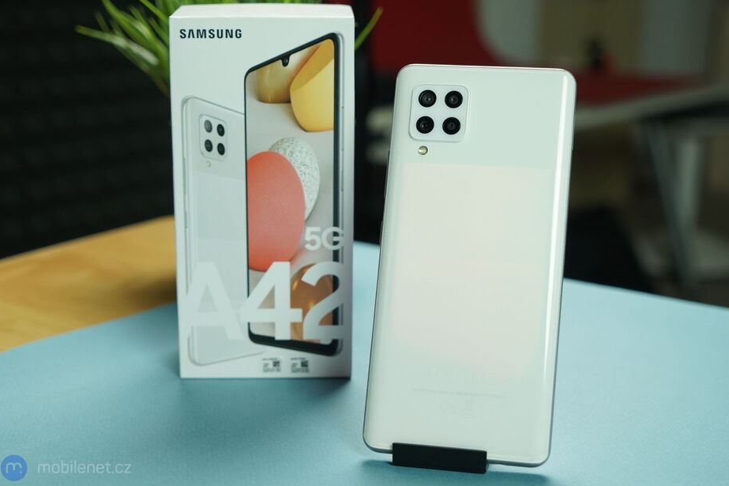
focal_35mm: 51
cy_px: 239
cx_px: 370
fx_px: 1032
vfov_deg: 26.5
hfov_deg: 38.9
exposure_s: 1/160
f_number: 5
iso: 1000
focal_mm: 49
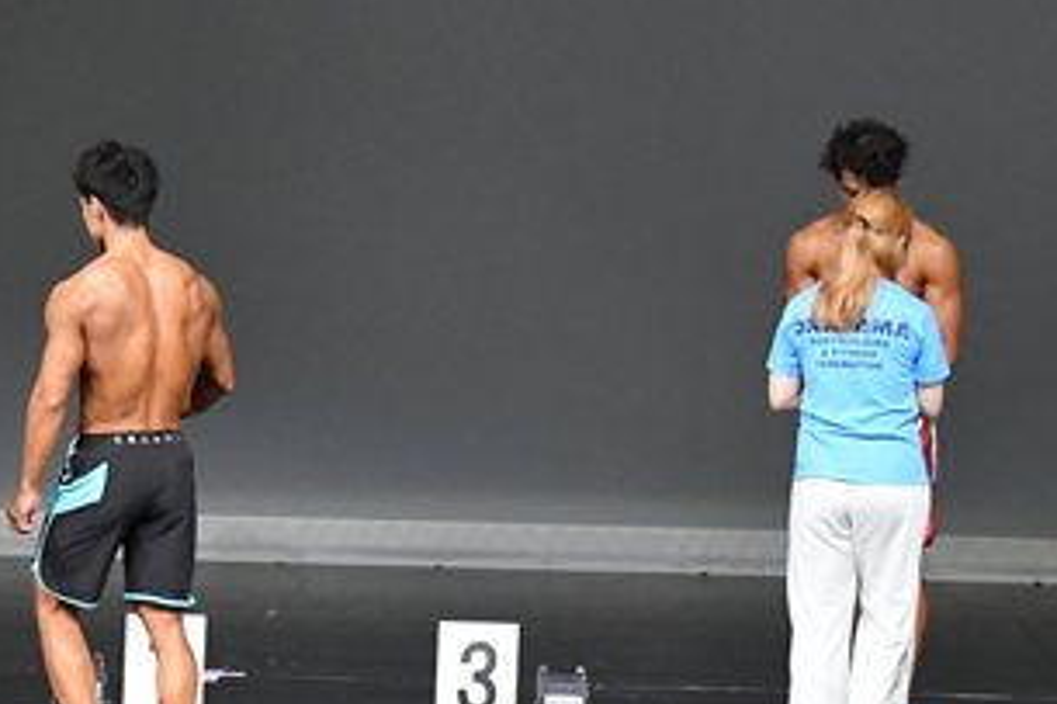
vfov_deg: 3.6
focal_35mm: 381
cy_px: 257
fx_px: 11180
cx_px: 359
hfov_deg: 5.4
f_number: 5.6
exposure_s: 1/400
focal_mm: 100
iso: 5000
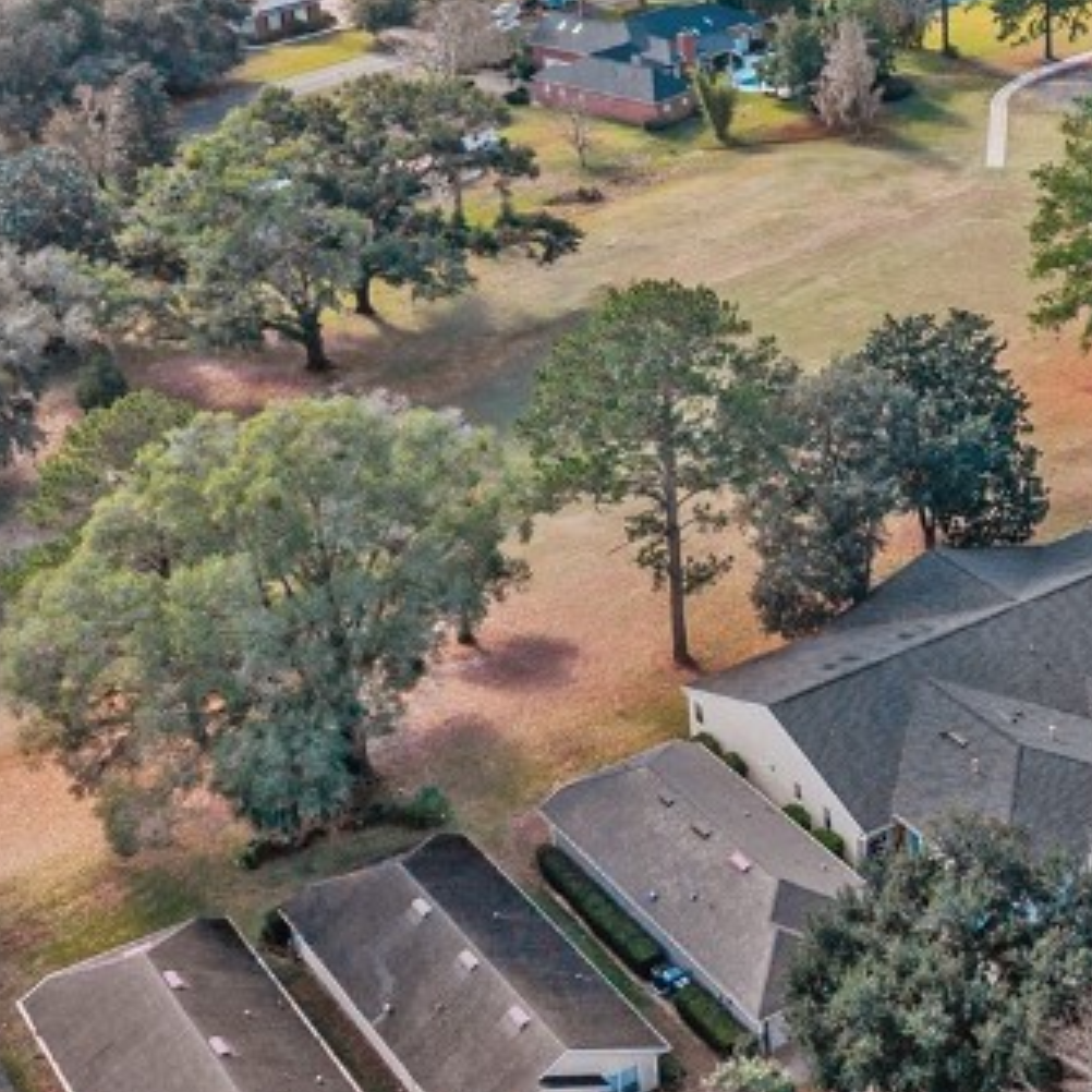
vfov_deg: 26.1
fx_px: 2320
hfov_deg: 25.5
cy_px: 252
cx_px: 1033
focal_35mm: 65
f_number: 1.8
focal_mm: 8.67
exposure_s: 1/2500
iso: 420
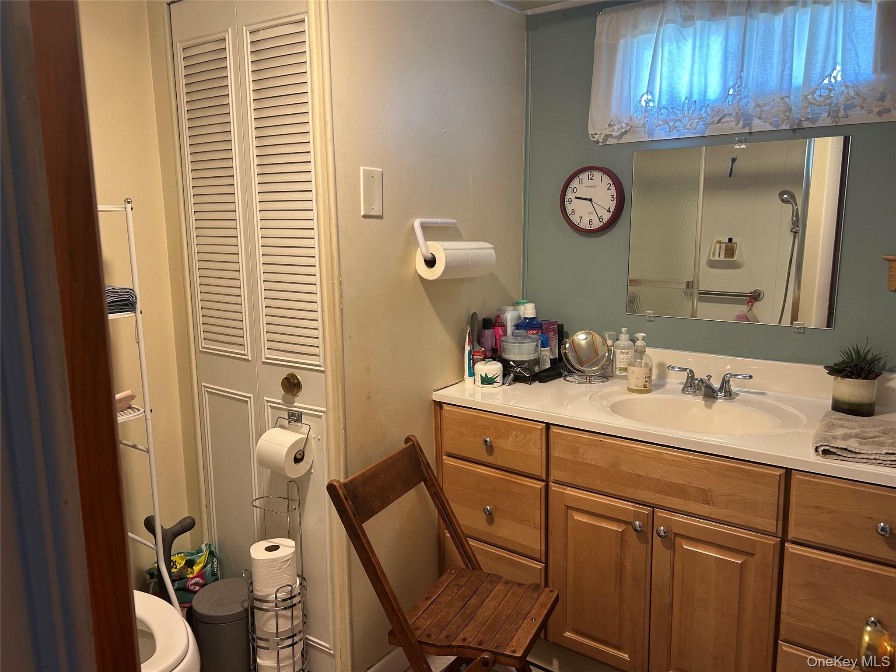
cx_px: 448
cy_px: 336
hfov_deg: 67.3
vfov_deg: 53.1
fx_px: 673
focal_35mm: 26
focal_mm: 5.7
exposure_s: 1/60
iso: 100
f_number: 1.5
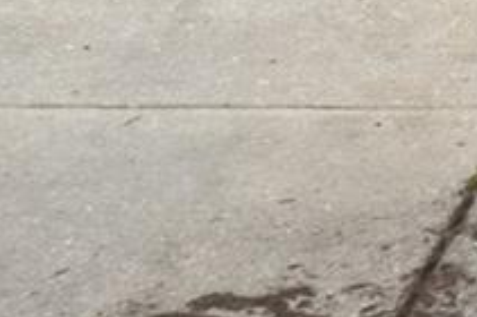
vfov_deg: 4.8
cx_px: 1191
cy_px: -765
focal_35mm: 266
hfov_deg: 7.2
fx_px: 3519
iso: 400
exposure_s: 1/1250
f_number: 8
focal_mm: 35
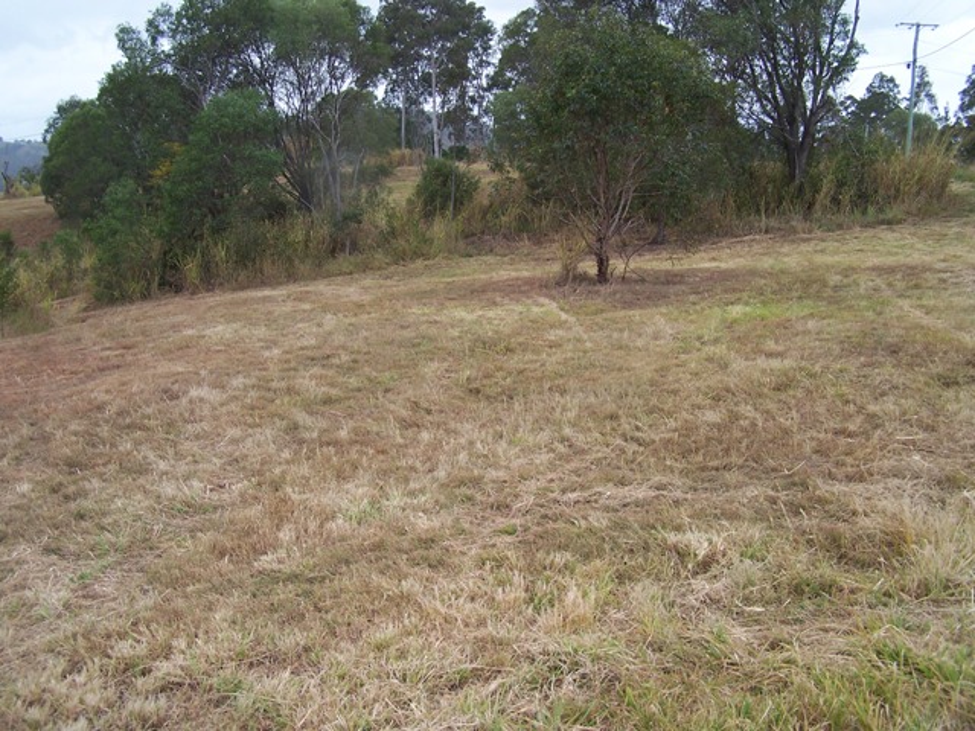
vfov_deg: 37.7
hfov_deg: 49.0
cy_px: 366
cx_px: 488
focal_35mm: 38
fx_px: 1070
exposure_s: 1/125
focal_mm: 6.3
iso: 80
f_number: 2.8
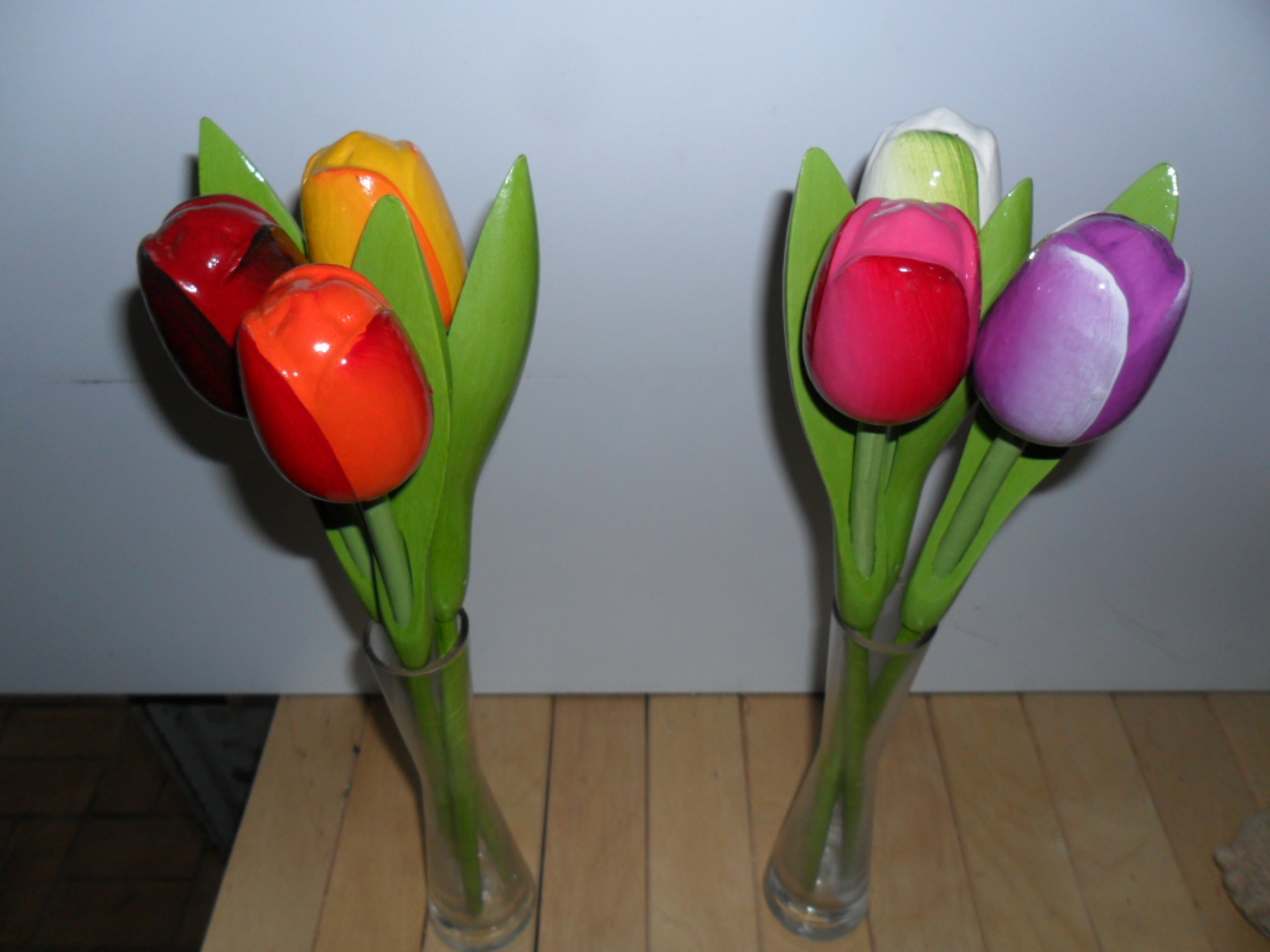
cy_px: 476
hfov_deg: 65.3
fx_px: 991
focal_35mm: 27
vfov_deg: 51.4
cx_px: 635
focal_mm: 4.9
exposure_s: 1/45
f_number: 8.9
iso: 100
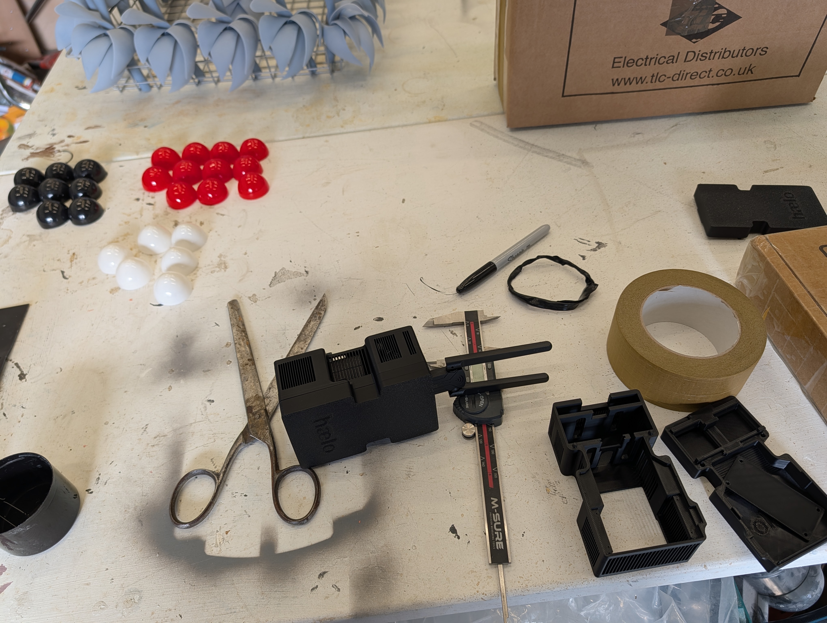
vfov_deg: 56.9
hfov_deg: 71.5
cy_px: 312
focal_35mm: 24
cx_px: 414
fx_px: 574
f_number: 1.68
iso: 30
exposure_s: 1/50
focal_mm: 6.9
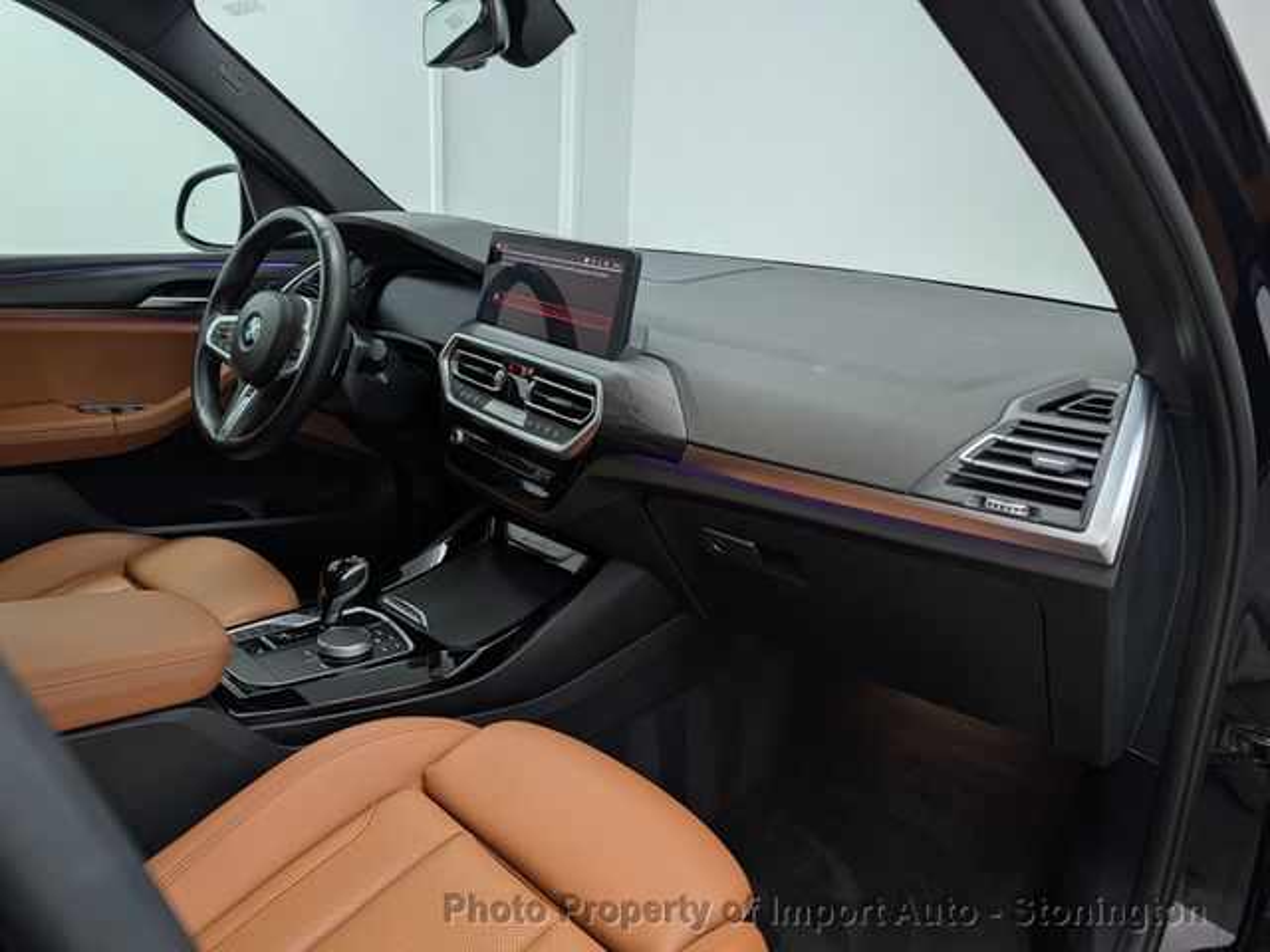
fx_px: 881
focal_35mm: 24
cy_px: 476
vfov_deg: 56.8
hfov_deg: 71.6
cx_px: 635
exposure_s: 1/120
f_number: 1.68
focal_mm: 6.9
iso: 36
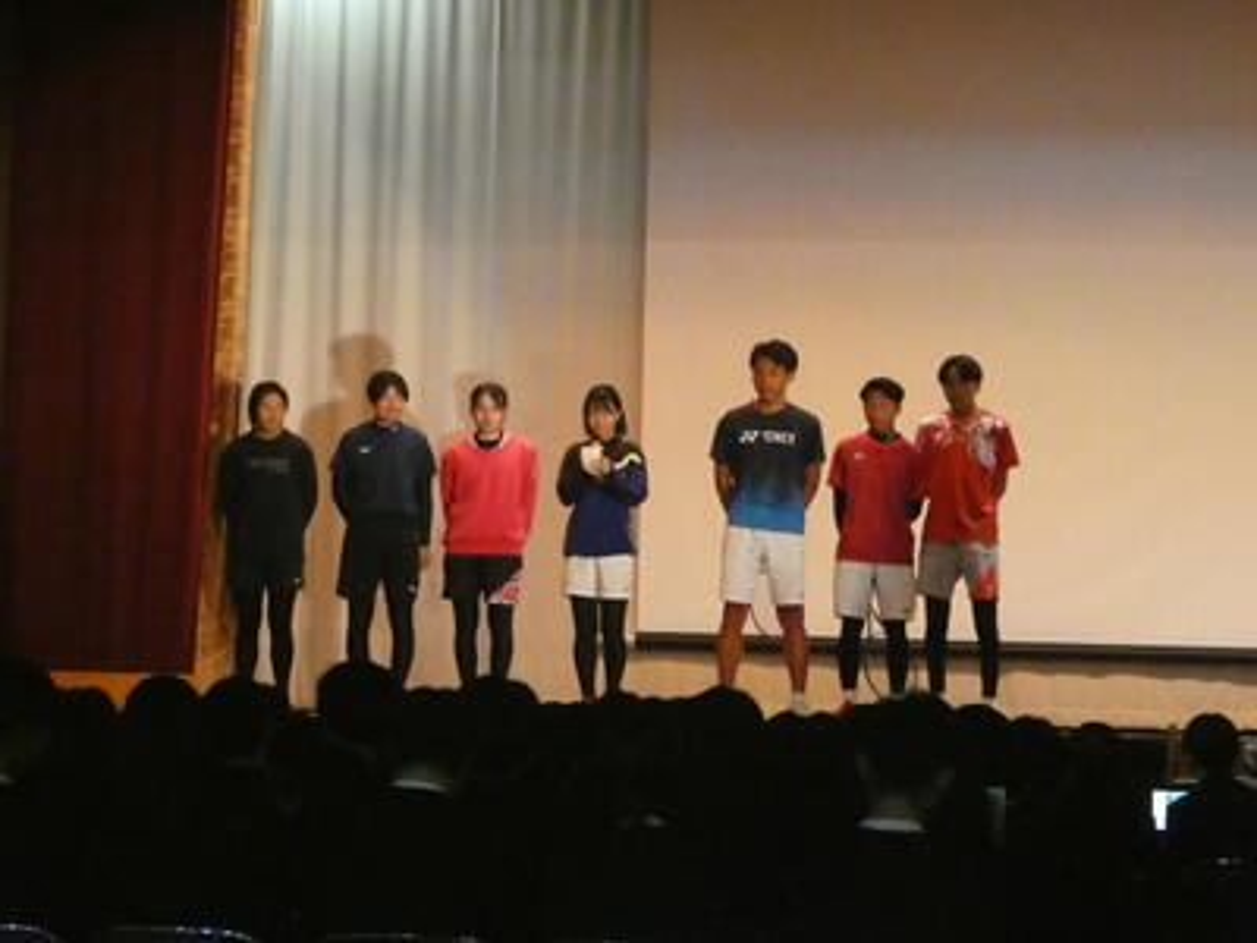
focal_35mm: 125
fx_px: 4539
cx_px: 628
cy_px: 472
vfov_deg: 11.9
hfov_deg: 15.8
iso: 3200
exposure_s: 1/80
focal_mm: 22.4
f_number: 5.2
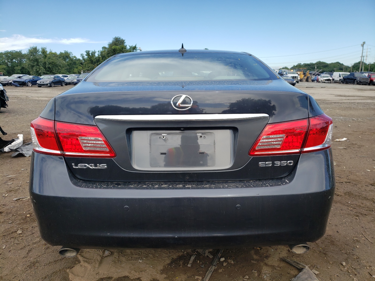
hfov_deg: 67.3
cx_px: 188
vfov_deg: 53.1
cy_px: 140
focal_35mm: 26
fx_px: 282
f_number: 1.5
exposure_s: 1/1429
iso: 50
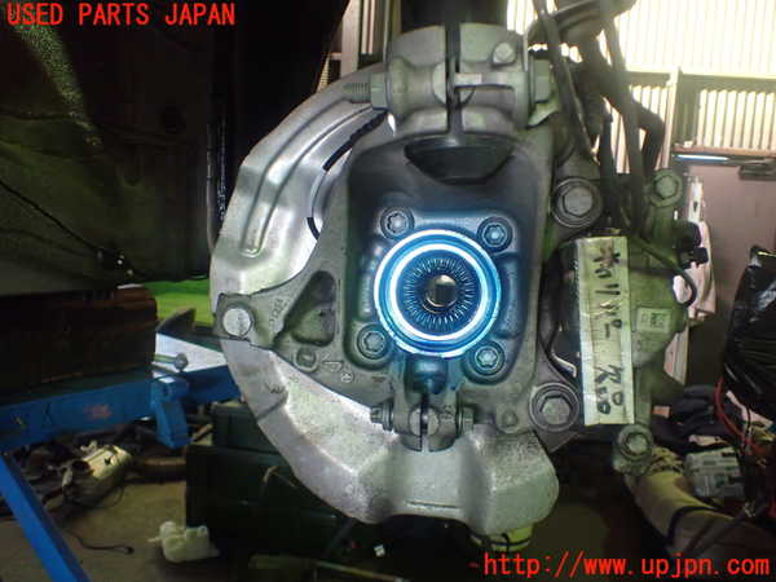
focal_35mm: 30
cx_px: 388
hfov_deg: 60.0
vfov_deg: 46.8
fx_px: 673
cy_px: 291
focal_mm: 5.4
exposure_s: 1/125
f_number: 2.3
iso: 500
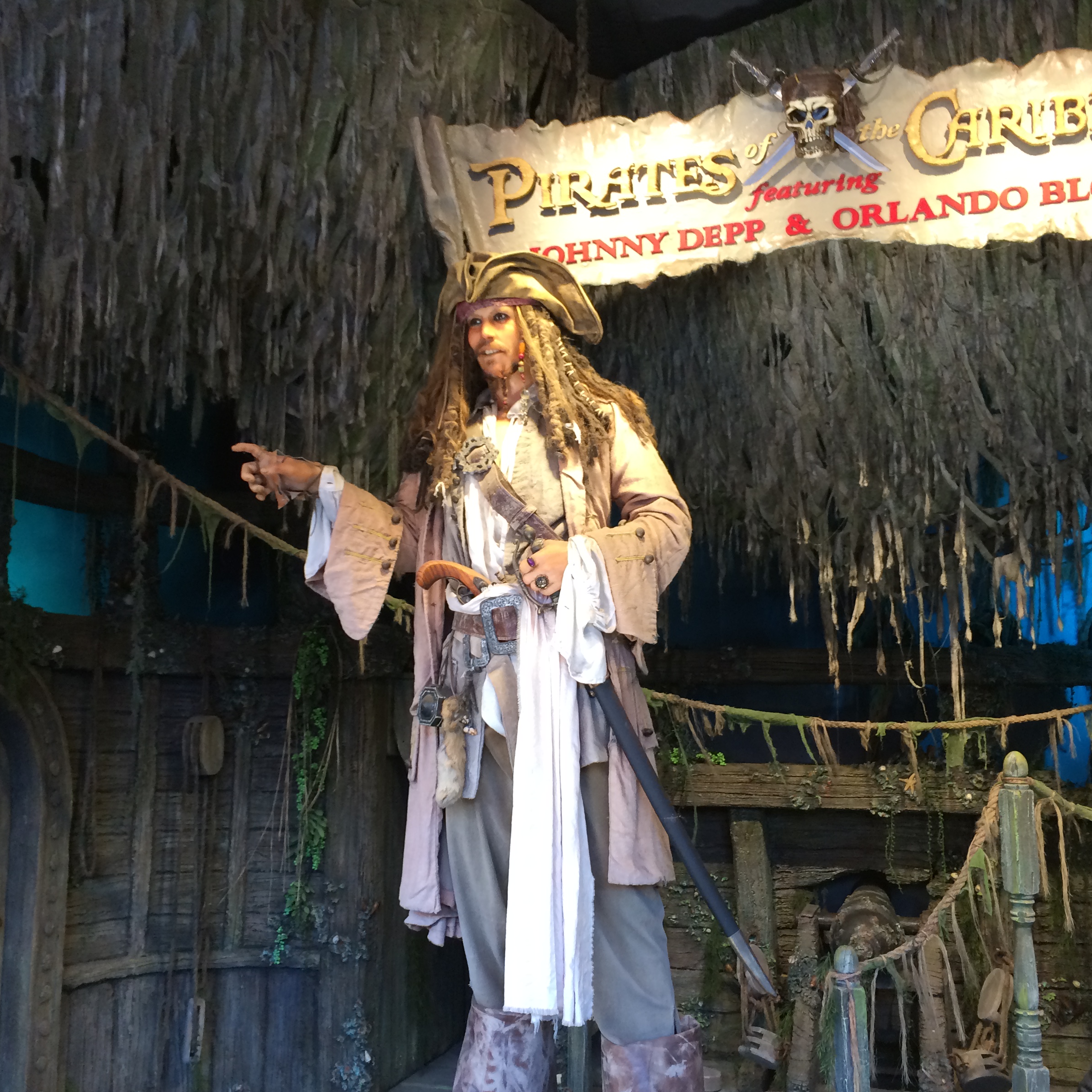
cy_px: 555
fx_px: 1249
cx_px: 523
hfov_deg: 47.2
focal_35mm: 35
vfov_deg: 47.2
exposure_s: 1/30
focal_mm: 4.15
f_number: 2.2
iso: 80
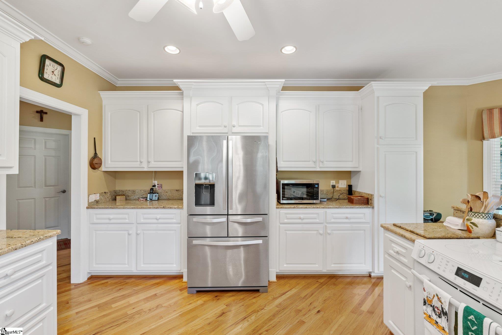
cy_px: 168
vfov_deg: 73.7
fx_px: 223
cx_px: 251
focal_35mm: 16
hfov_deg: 96.7
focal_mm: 16
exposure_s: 1/1.67
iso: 250
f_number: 9
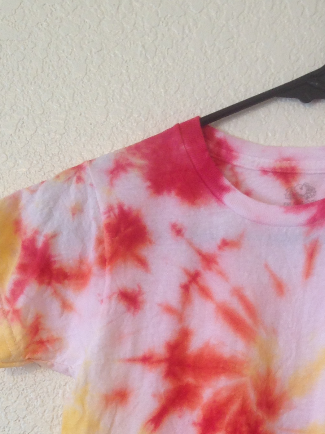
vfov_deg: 24.7
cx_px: 295
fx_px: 964
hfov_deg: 18.8
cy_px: 379
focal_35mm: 77
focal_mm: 4.12
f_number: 2.4
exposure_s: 1/24
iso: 50
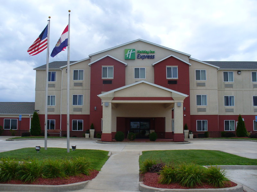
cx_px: 128
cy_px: 96
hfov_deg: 50.1
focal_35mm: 37
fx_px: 275
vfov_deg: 38.7
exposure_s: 1/500
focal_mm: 6.1
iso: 80
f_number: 5.6
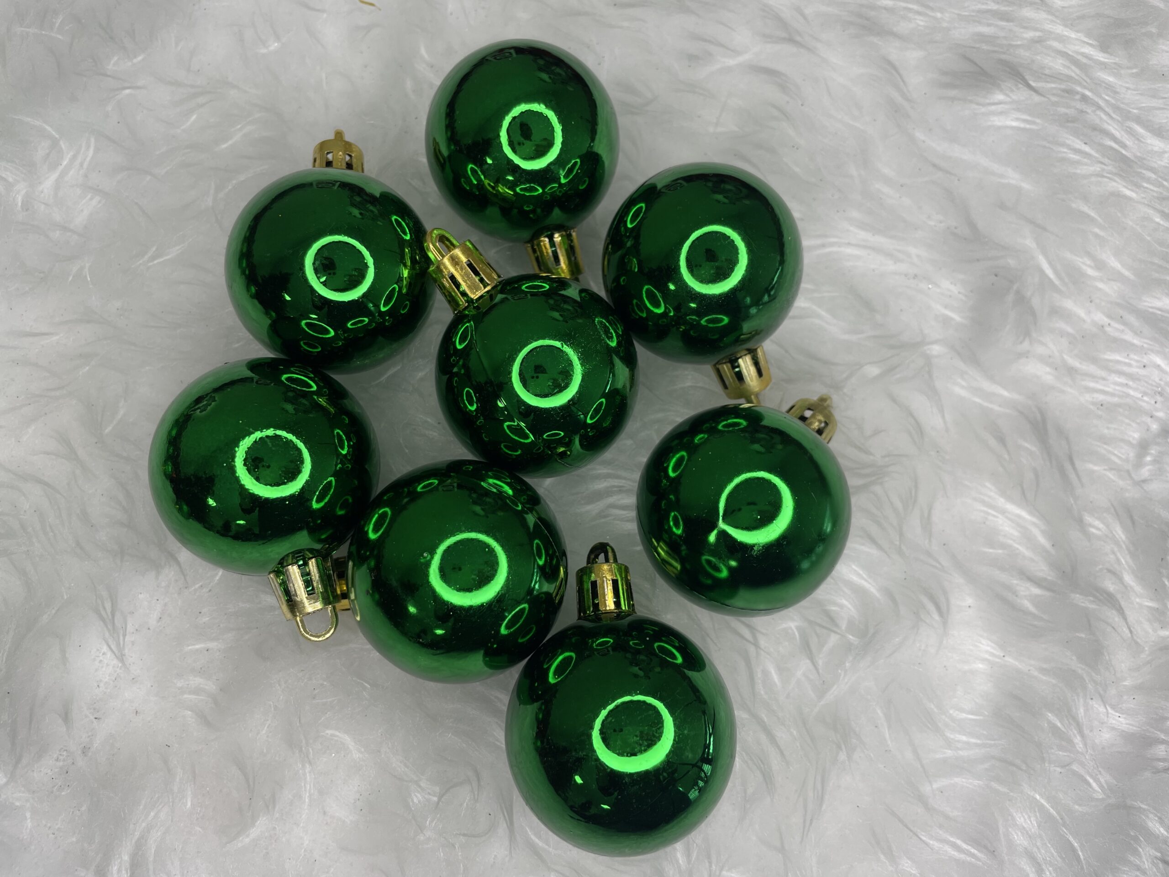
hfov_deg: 67.3
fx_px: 878
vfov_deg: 53.1
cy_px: 438
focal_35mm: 26
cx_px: 584
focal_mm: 4.2
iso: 32
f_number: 1.6
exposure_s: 1/108
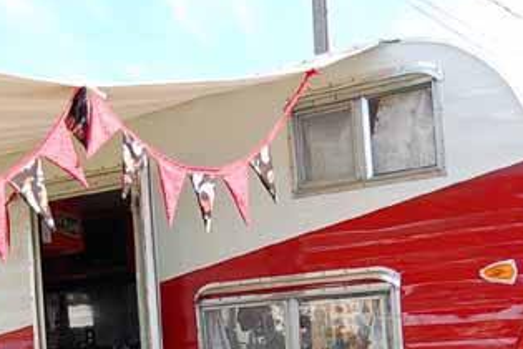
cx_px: 167
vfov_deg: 17.2
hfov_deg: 26.1
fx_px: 1120
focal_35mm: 77
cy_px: 370
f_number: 3.8
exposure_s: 1/640
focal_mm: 23
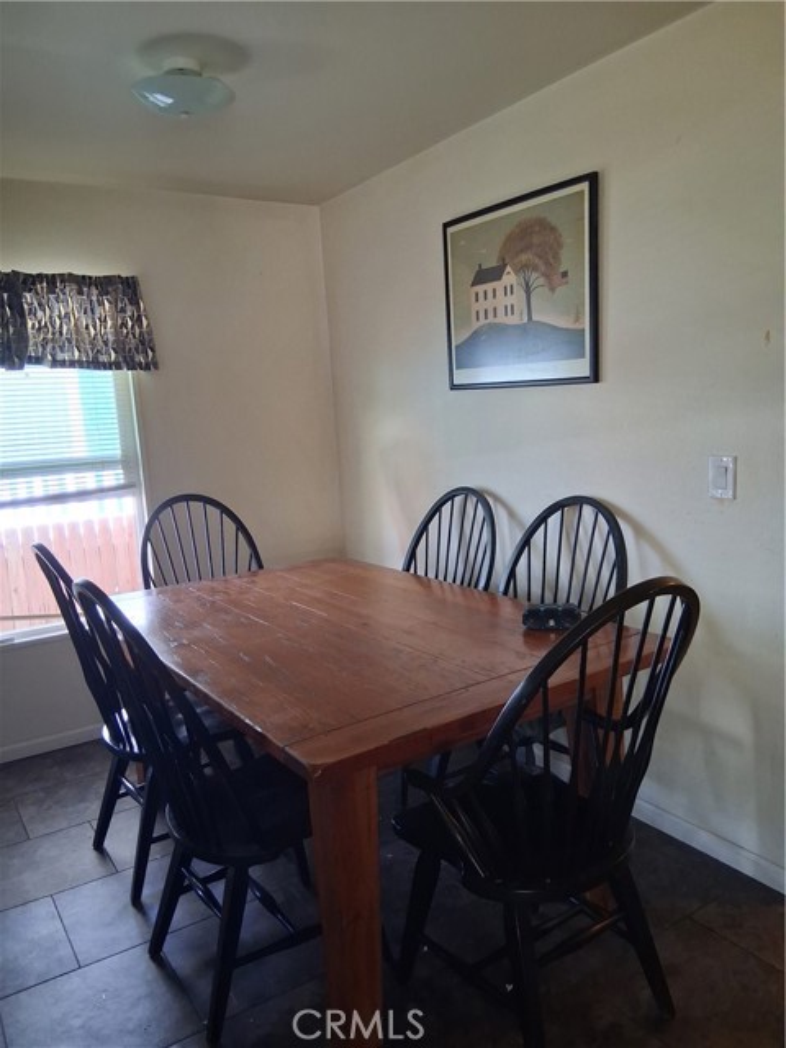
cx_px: 393
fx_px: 787
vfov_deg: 67.3
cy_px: 524
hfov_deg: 53.1
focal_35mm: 26
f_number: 1.8
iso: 500
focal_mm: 3.98
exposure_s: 1/50
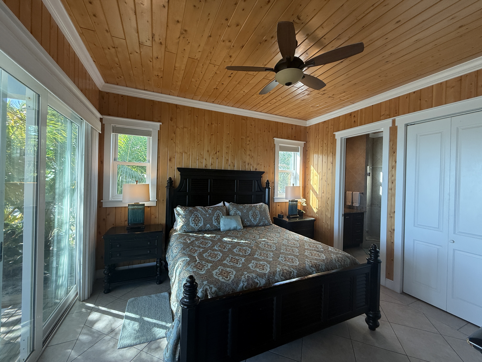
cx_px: 241
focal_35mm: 14
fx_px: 195
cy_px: 181
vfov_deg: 85.7
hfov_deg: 102.1
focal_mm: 2.22
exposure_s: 1/99
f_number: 2.2
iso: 100
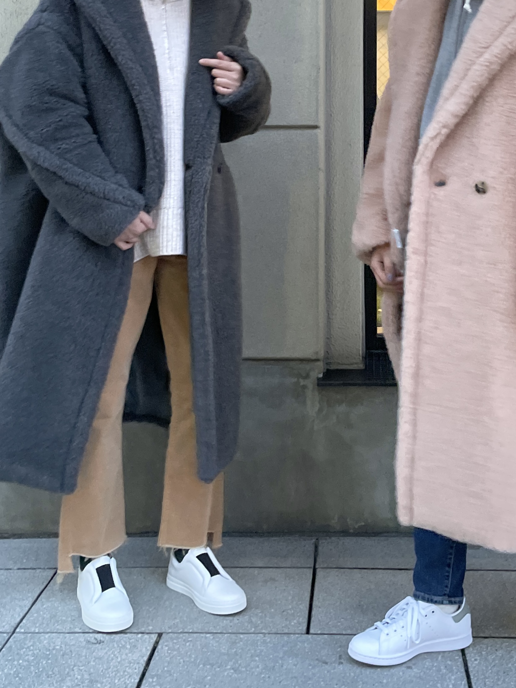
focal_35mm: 26
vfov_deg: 67.3
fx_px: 517
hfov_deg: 53.1
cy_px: 344
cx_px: 258
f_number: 1.6
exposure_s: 1/33
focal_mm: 4.2
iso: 400
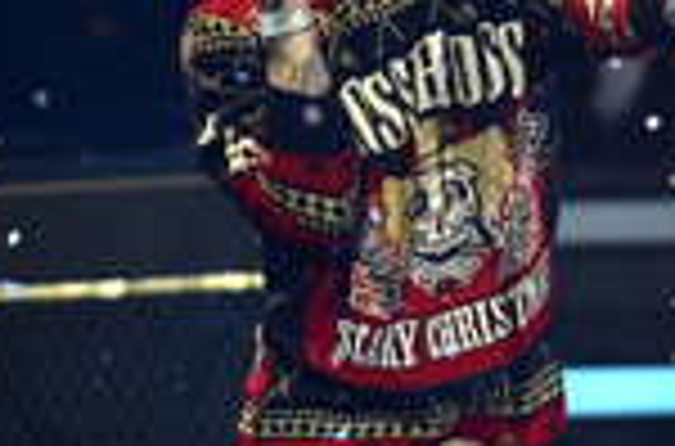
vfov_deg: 1.5
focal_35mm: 905
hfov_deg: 2.3
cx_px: 952
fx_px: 16915
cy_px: 243
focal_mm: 300
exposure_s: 1/320
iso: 4000
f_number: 4
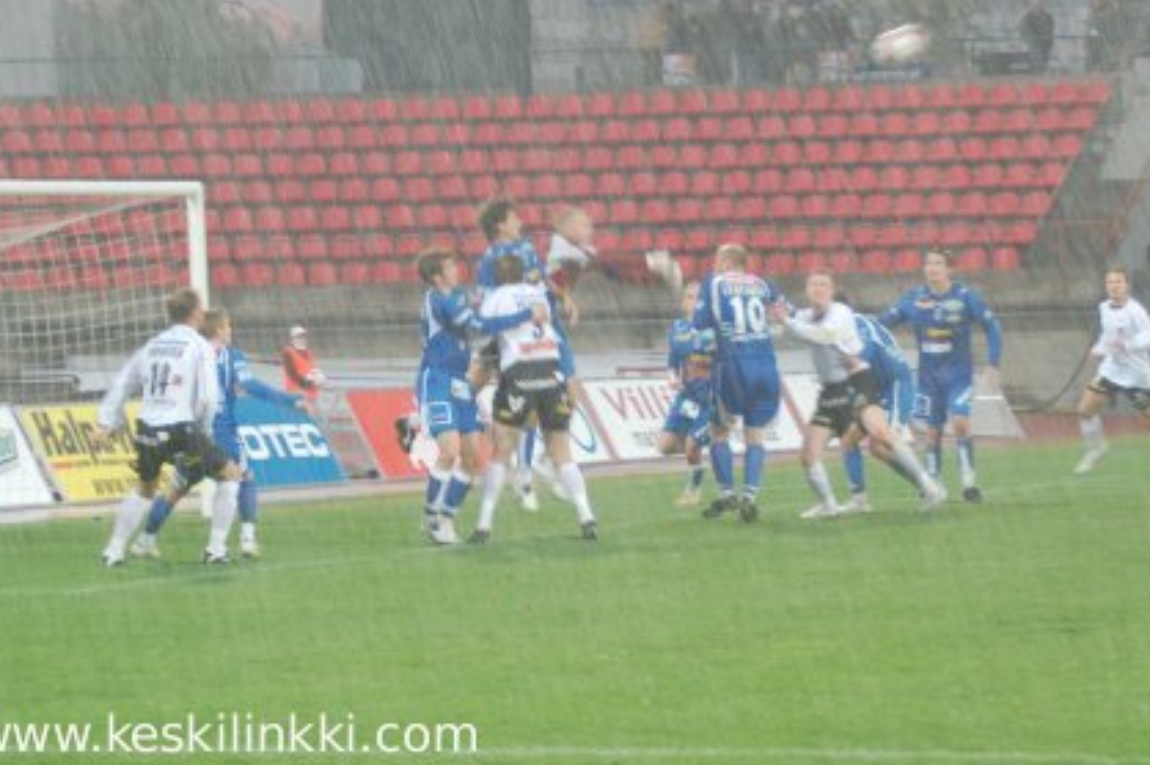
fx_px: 3147
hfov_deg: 20.7
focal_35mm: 99
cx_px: 558
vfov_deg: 13.9
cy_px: 322
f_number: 4
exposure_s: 1/60
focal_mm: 55
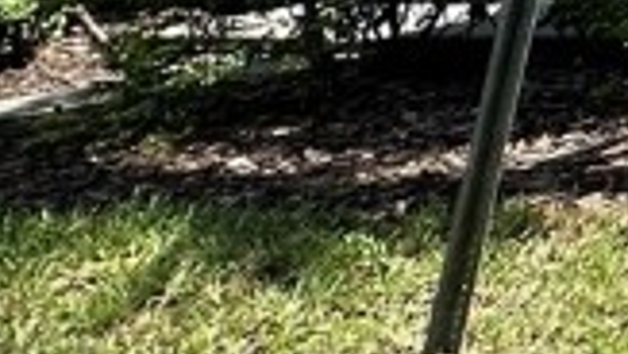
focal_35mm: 96
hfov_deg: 12.6
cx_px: 1745
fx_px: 1600
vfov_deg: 9.9
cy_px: -677
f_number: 2.2
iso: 40
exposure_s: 1/418
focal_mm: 2.22
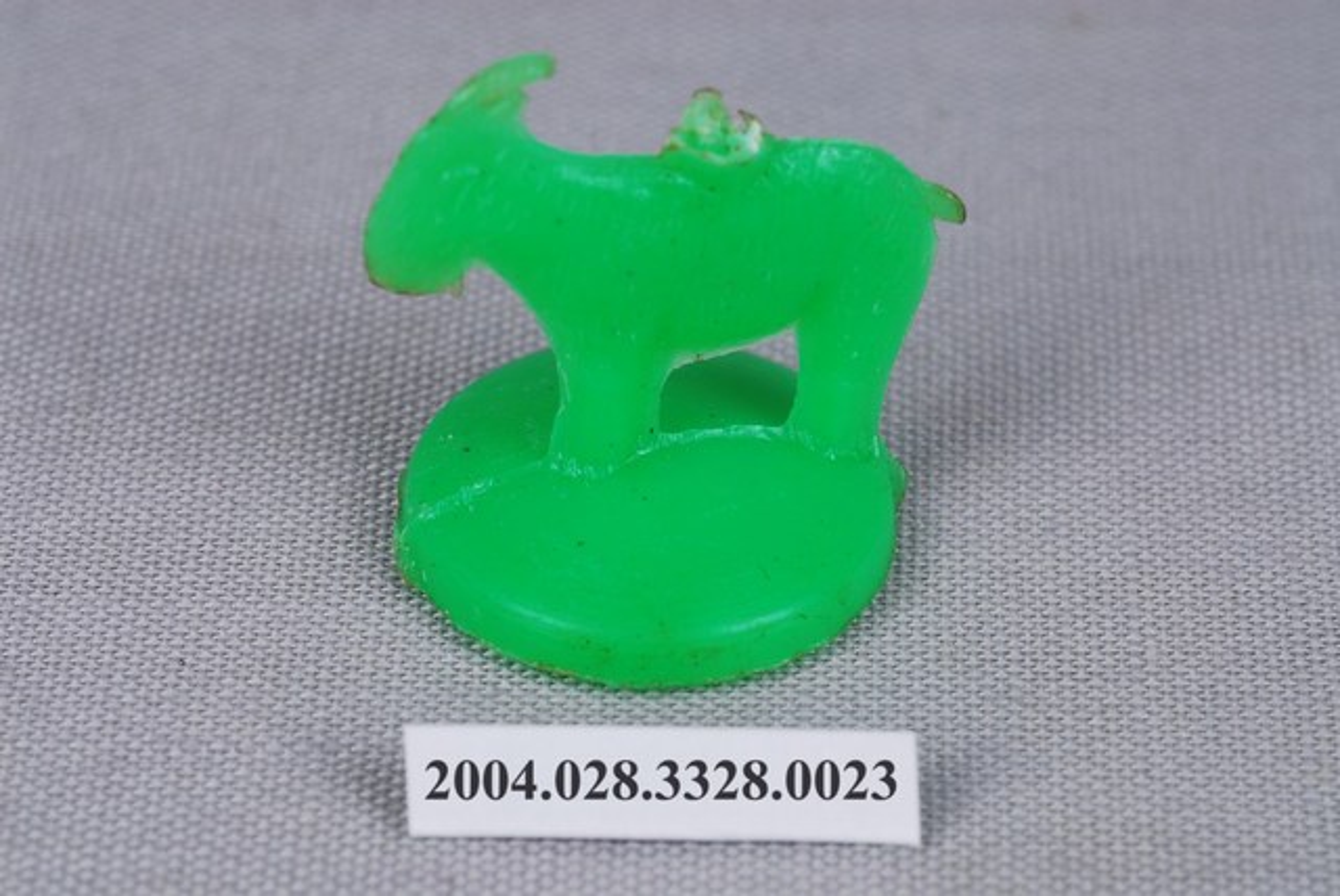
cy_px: 448
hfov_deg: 22.6
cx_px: 670
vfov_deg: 15.2
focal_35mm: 90
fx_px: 3353
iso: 100
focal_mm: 60
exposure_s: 1/125
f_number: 25
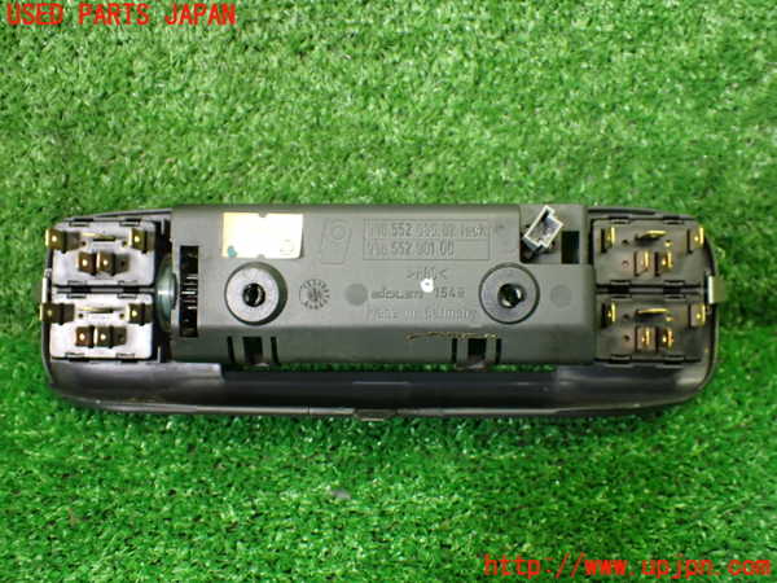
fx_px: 808
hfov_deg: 51.4
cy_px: 292
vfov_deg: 39.7
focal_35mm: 36
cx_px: 388
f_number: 2.5
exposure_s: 1/100
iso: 800
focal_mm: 6.37
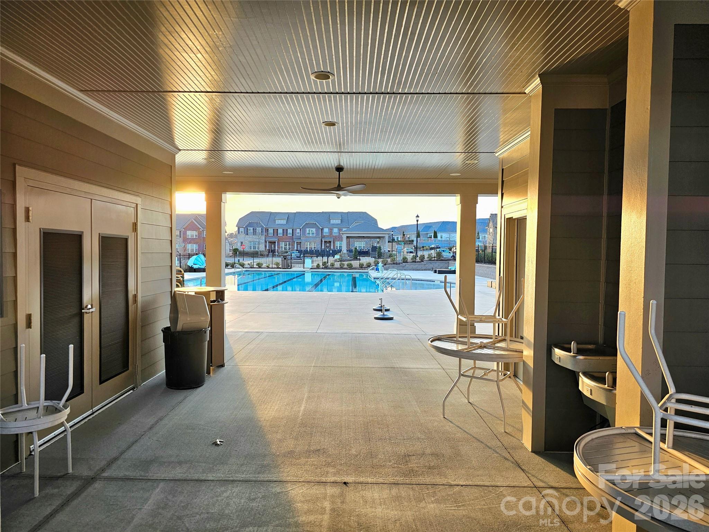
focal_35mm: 23
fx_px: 471
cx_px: 354
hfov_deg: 73.9
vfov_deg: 58.9
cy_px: 266
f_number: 1.7
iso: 40
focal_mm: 6.3
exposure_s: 1/208
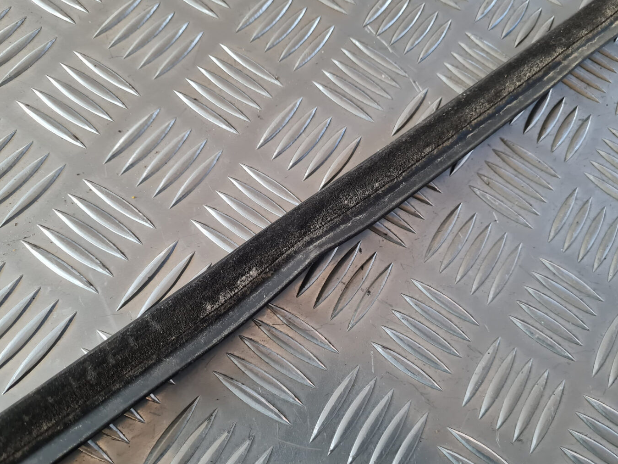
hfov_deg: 65.3
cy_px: 239
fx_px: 482
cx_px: 298
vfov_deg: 51.3
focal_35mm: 27
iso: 160
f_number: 1.8
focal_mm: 5.4
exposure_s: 1/100
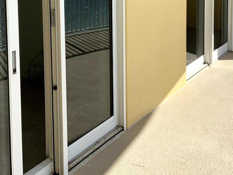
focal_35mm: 66
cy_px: 0
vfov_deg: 21.5
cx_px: 89
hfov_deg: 29.3
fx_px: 444
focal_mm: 3
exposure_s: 1/1786
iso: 16
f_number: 1.8
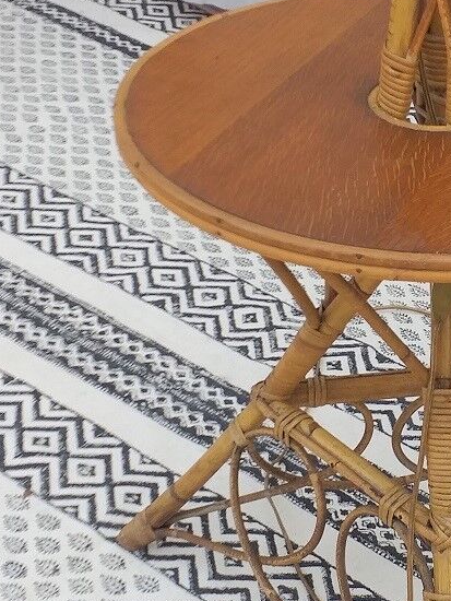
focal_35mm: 52
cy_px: 237
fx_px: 903
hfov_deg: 26.7
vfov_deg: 36.7
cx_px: 442
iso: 40
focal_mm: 3.6
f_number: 1.9
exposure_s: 1/374
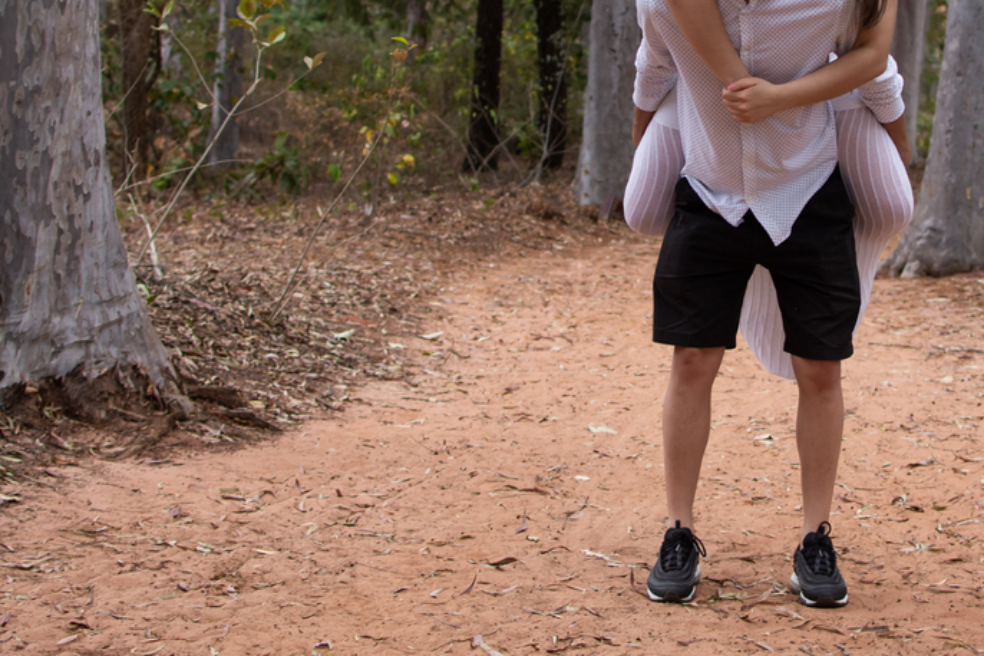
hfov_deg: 22.0
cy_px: 129
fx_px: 2510
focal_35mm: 92
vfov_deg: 14.8
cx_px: 701
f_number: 2.5
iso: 320
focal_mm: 35
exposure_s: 1/200
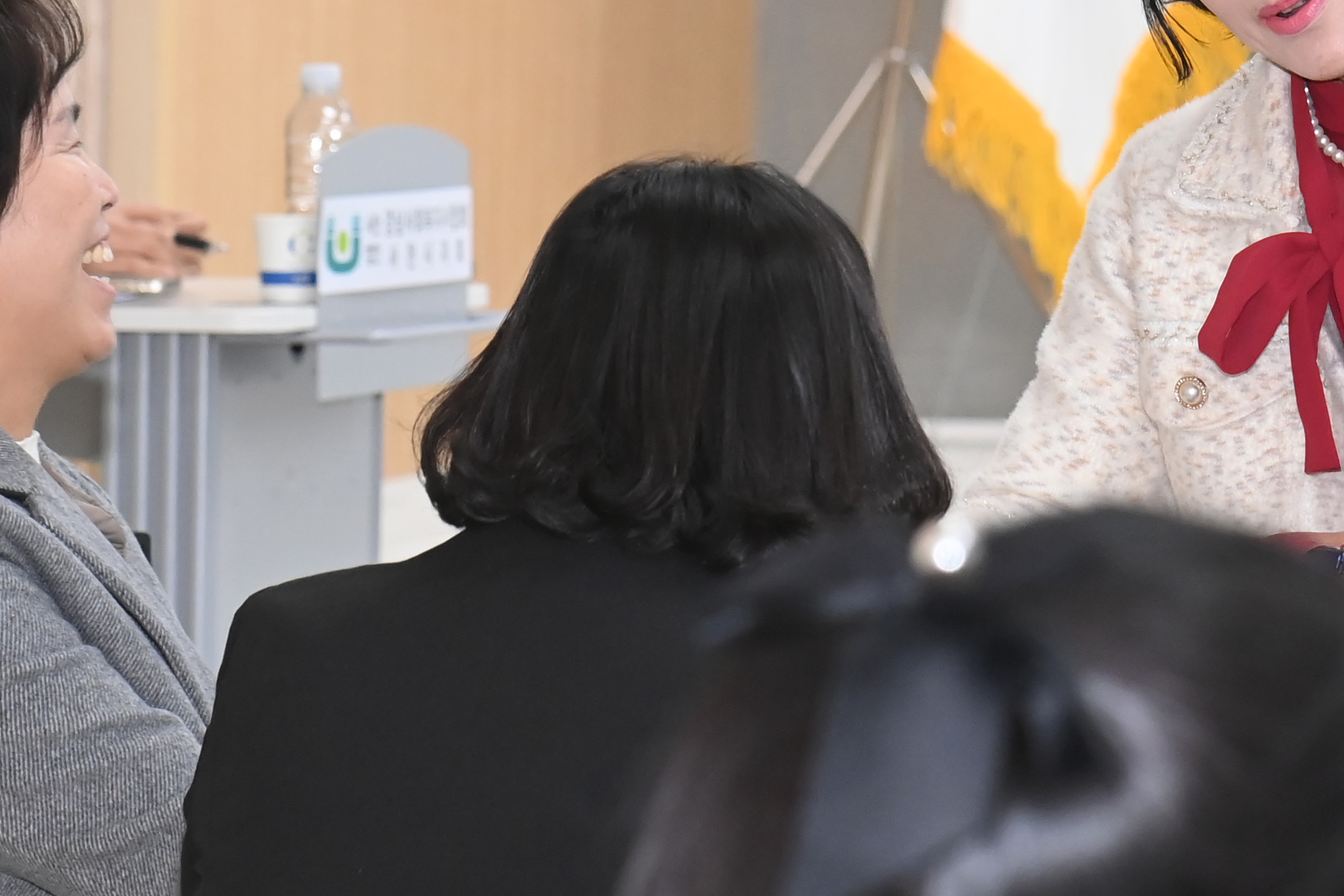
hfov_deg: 7.6
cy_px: 125
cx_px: 1124
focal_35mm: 269
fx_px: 10043
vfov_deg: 5.1
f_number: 6.3
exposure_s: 1/250
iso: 3200
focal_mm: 105
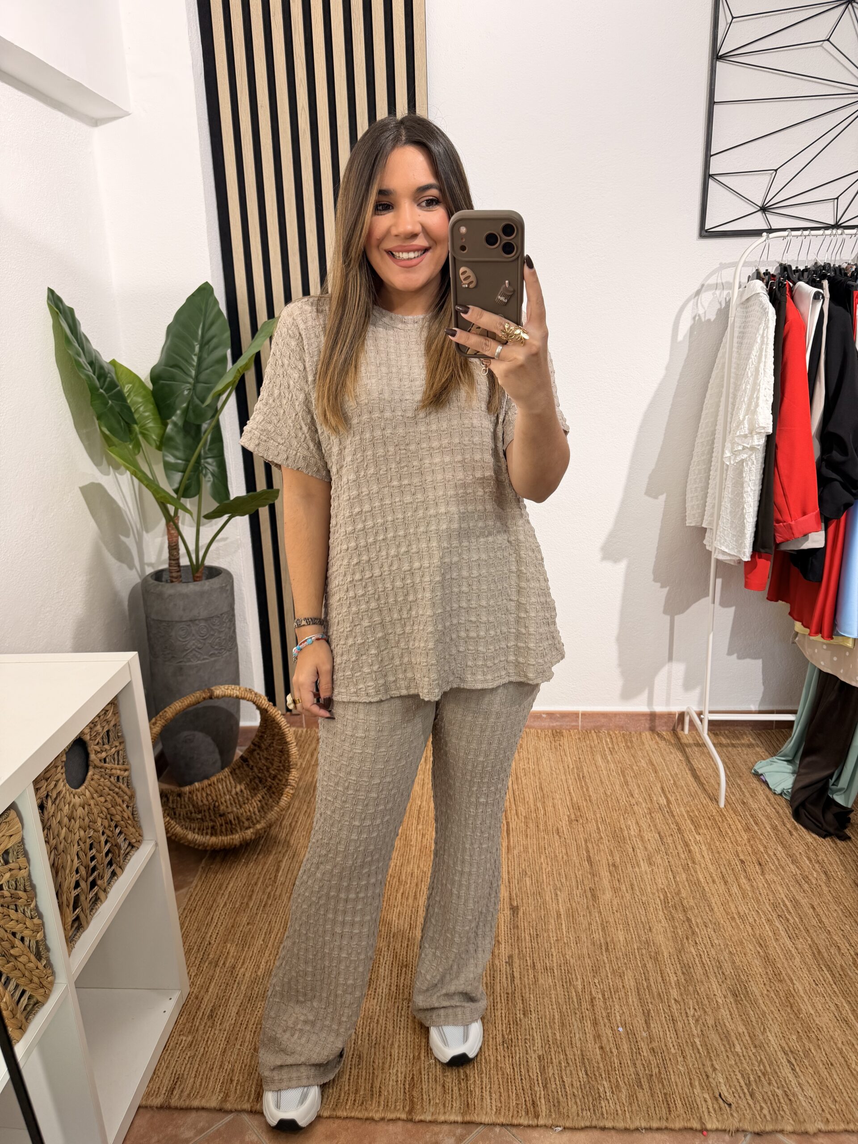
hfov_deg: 56.8
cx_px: 429
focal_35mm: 24
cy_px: 572
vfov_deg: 71.6
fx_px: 793
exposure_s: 1/100
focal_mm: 6.76
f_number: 1.78
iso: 64
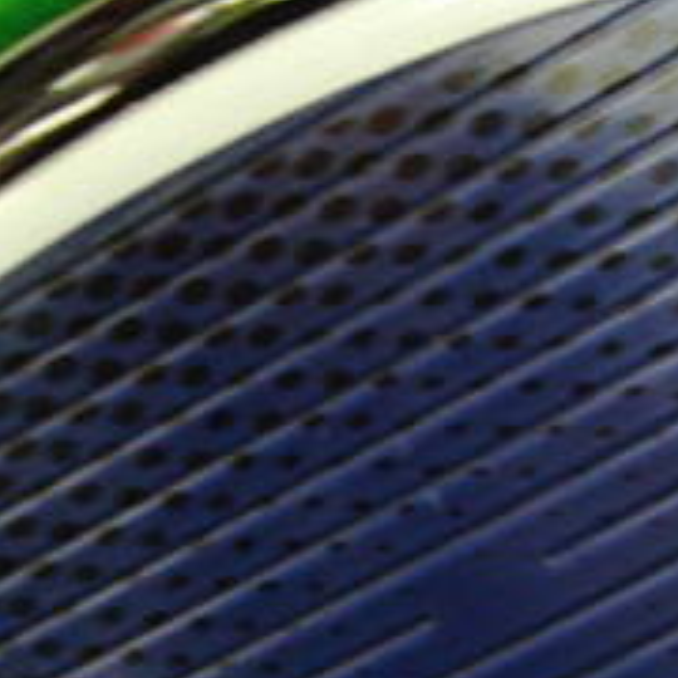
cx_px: 535
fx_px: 2570
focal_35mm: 116
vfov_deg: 15.0
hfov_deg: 14.9
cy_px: 426
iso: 400
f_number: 3.6
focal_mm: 6.42
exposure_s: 1/20
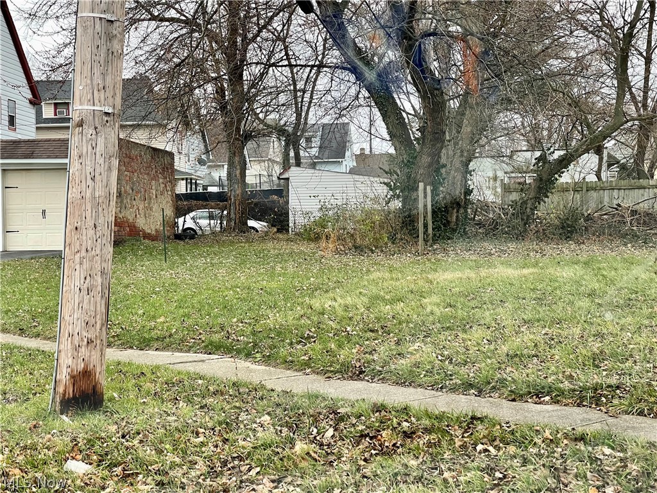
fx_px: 1215
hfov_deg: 30.3
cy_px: 246
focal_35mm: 64
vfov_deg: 22.9
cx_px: 328
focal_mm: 7.5
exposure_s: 1/99
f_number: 2.2
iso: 100
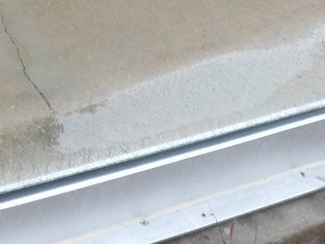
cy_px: -179
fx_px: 958
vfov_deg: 13.2
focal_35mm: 102
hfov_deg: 17.7
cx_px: -124
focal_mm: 4.9
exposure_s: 1/180
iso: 80
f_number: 3.3
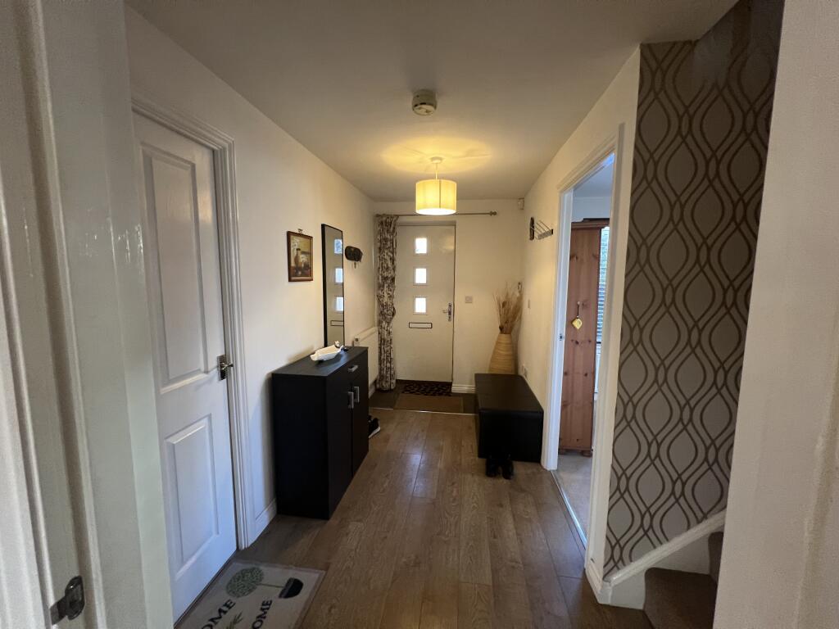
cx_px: 420
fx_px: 315
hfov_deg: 106.2
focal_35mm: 13
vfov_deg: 89.9
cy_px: 314
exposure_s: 1/50
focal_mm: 1.57
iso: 320
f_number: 1.8
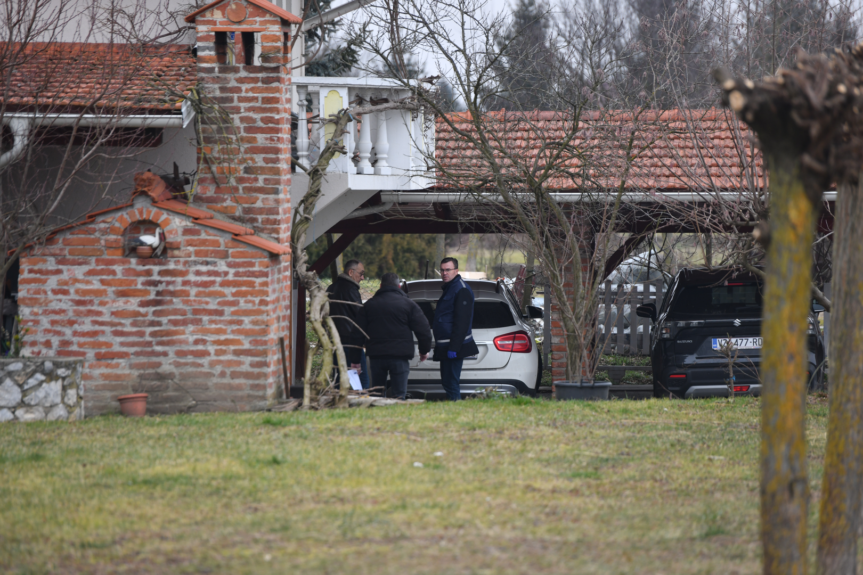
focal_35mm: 200
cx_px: 432
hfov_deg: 10.3
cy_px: 288
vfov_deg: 6.9
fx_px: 4794
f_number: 5
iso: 400
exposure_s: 1/500
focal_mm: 200
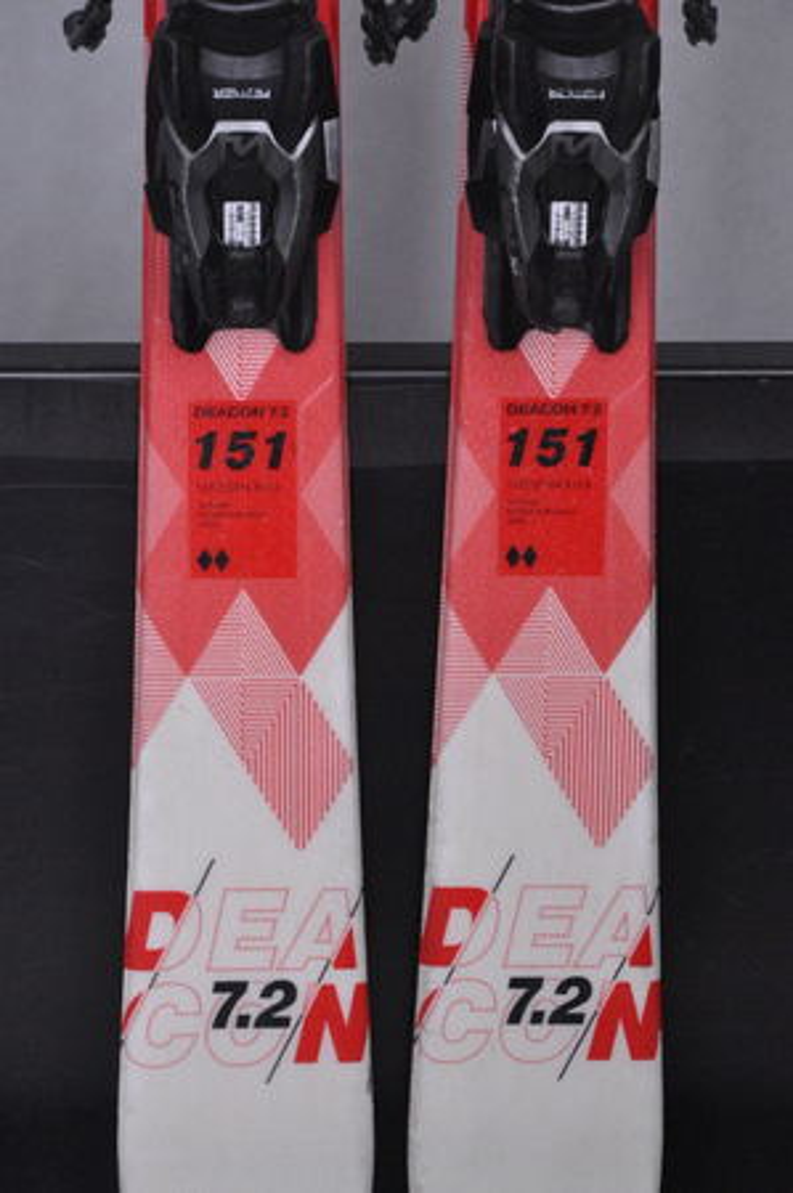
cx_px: 396
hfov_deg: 10.1
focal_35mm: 135
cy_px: 596
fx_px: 4471
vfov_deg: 15.2
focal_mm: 90
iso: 3200
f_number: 9.5
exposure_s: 1/125
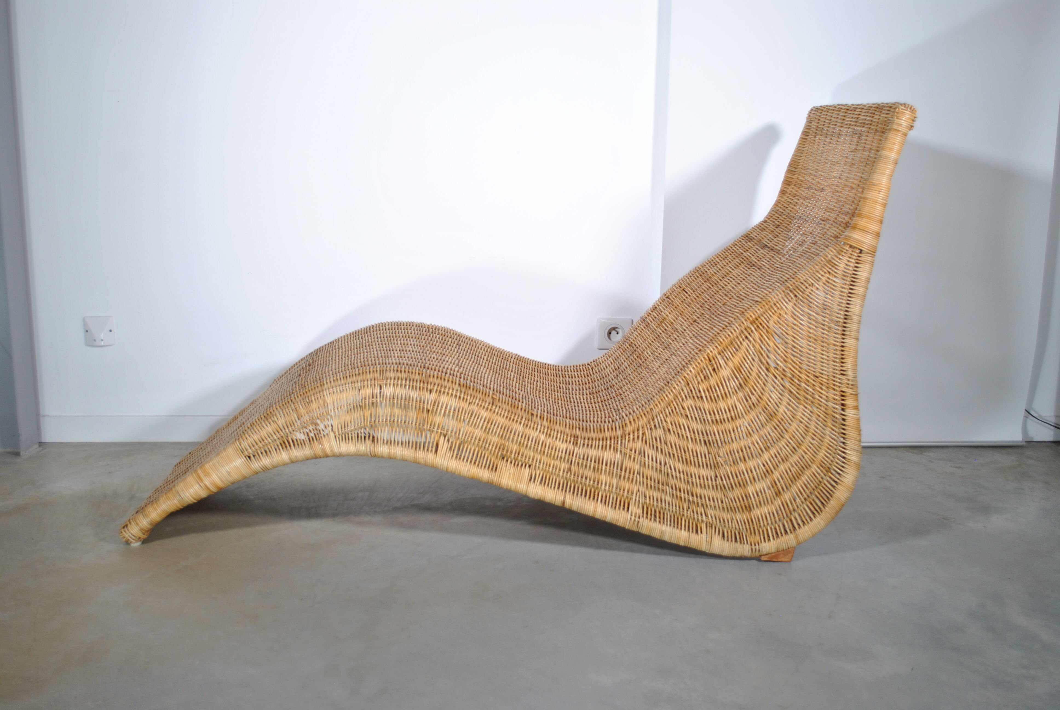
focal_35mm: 36
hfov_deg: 53.1
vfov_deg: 37.0
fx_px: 1061
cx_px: 530
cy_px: 355
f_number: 4
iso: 200
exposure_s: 1/25
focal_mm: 24
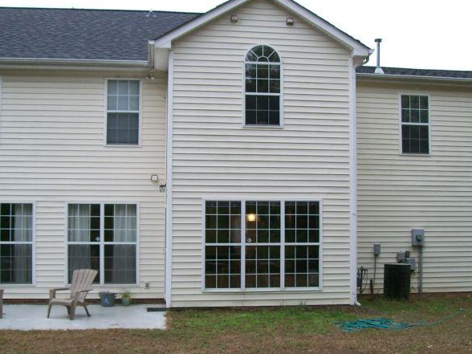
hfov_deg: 38.9
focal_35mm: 49
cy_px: 198
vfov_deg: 29.6
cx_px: 246
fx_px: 668
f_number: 2.7
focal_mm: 6
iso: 80
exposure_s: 1/337
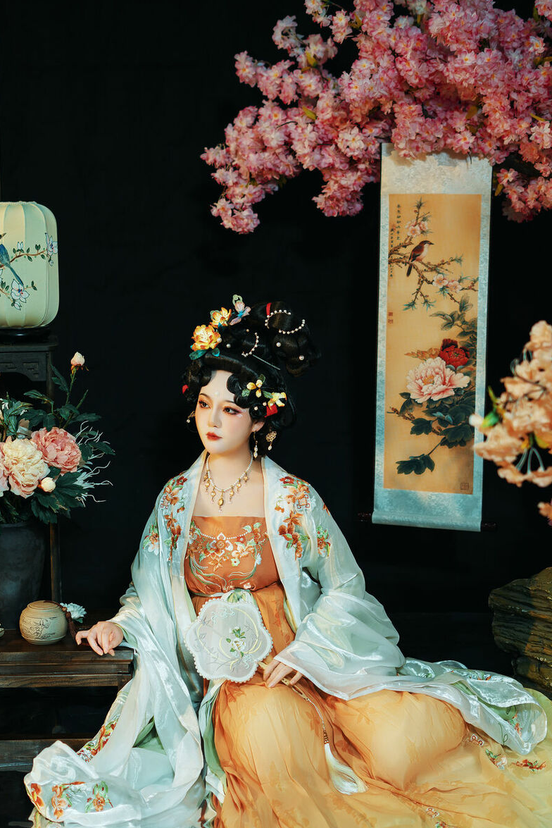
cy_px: 440
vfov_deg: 30.1
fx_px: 1540
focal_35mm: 67
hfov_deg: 20.3
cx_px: 227
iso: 200
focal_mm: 50
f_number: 2.2
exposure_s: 1/125
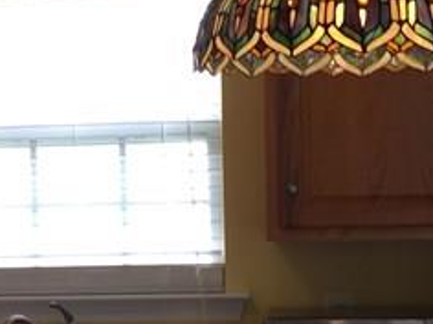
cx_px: 50
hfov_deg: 15.5
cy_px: 242
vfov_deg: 11.7
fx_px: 1576
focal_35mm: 126
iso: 32
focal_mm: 4.15
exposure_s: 1/40
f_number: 2.2
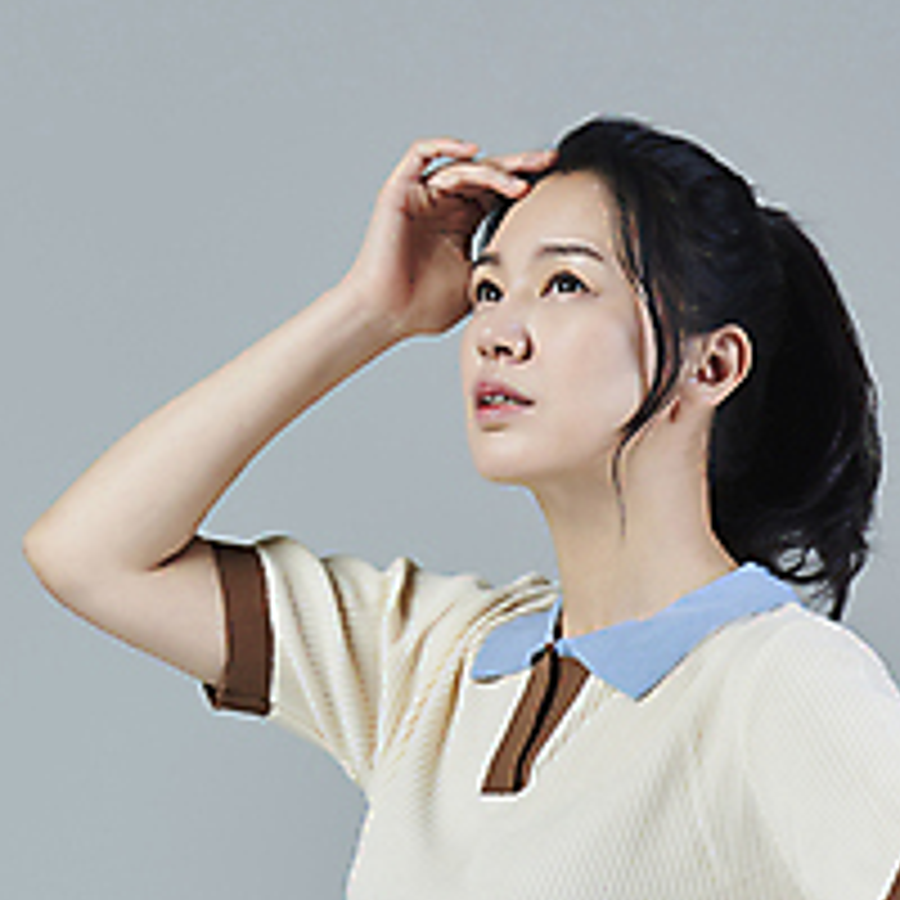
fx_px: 8383
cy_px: 639
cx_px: -153
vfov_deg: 6.1
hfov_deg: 6.1
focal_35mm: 285
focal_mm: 112
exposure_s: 1/125
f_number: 14
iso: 100
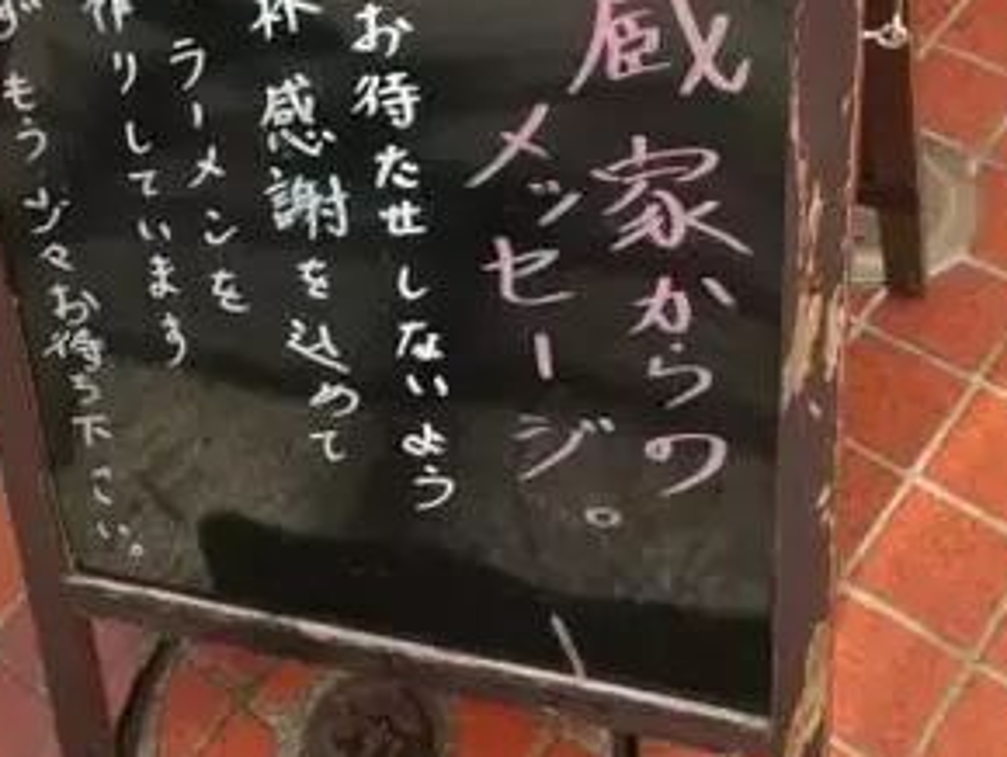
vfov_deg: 23.8
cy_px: 80
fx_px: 1747
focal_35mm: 60
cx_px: 434
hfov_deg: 32.1
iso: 32
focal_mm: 4.15
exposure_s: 1/206
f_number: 2.2
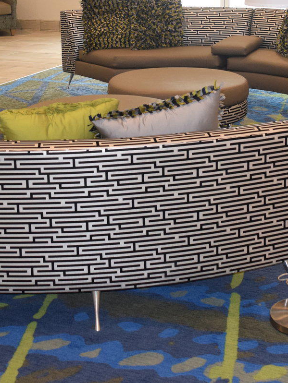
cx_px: 175
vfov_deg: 25.7
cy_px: 60
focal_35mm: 74
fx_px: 820
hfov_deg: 19.9
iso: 800
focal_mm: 20
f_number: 5
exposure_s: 1/100
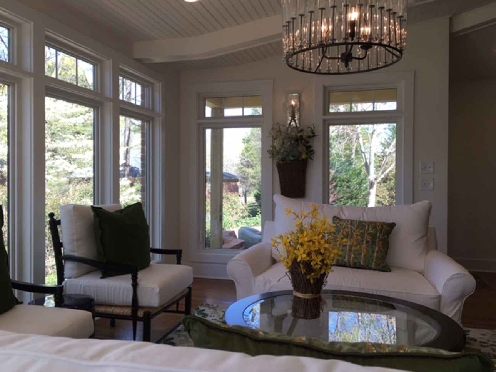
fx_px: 430
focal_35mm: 30
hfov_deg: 60.0
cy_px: 192
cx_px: 246
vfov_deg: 46.8
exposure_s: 1/120
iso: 25
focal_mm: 4.15
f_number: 2.2
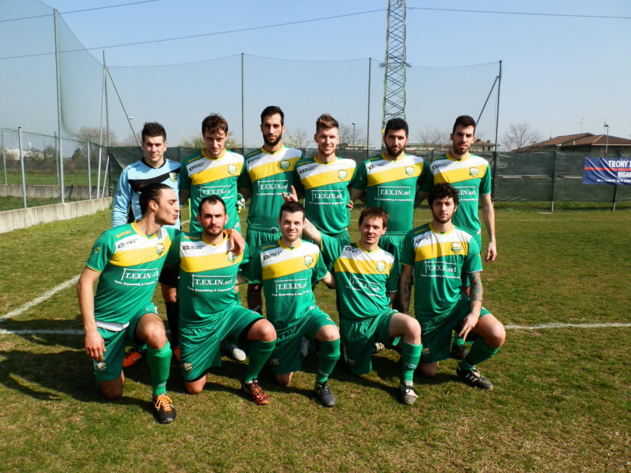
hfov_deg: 63.4
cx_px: 316
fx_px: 510
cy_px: 236
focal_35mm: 28
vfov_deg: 49.7
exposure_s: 1/125
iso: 64
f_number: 9.3
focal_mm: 5
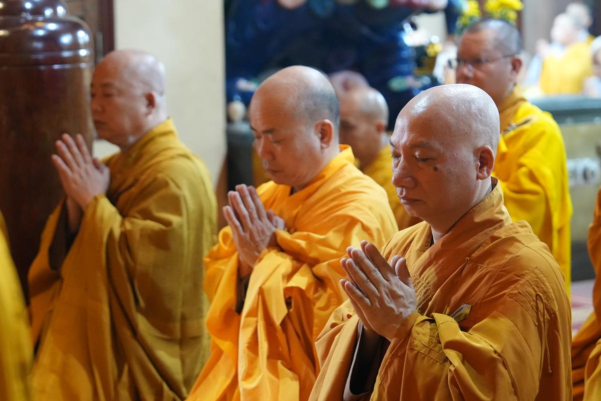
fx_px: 1753
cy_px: 200
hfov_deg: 19.5
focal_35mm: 105
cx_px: 300
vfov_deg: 13.0
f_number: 2.8
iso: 6400
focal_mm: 70
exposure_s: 1/100
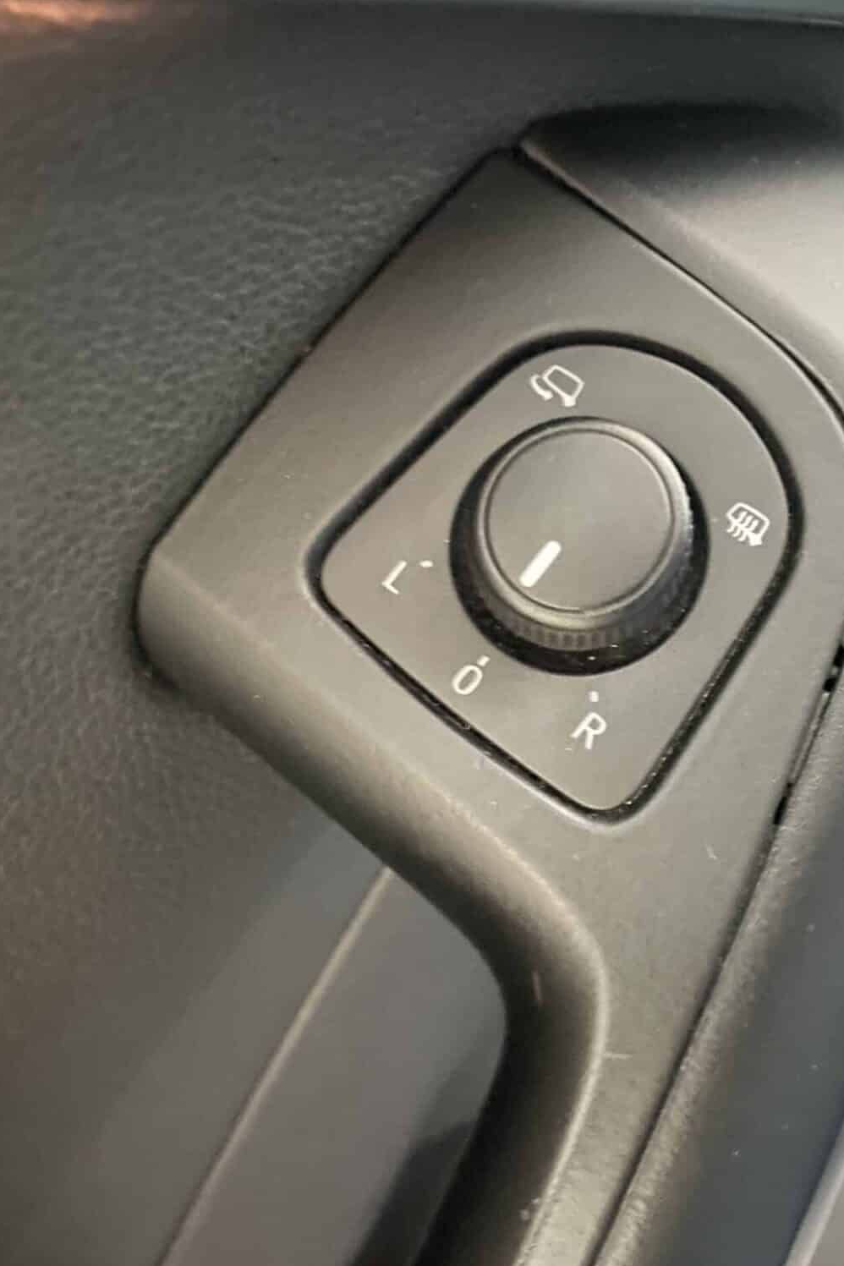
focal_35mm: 37
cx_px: 389
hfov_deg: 35.9
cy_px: 648
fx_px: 1301
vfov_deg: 51.9
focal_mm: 4.2
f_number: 1.6
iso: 800
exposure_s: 1/8
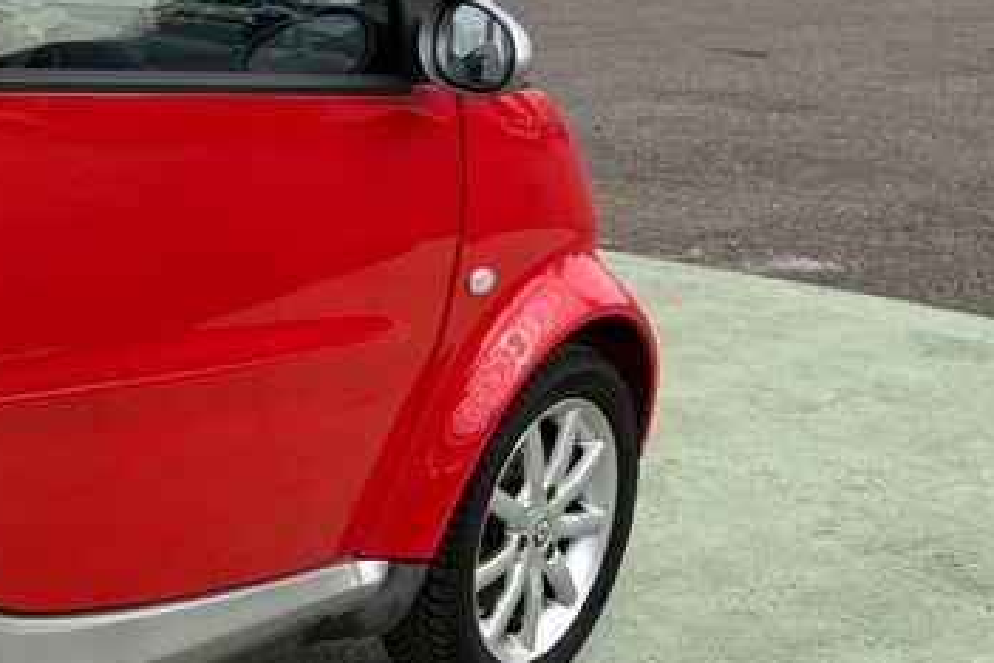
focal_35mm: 79
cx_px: -269
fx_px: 2181
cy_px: 343
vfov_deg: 17.3
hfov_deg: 23.0
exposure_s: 1/2075
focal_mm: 5.96
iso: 50
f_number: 1.6
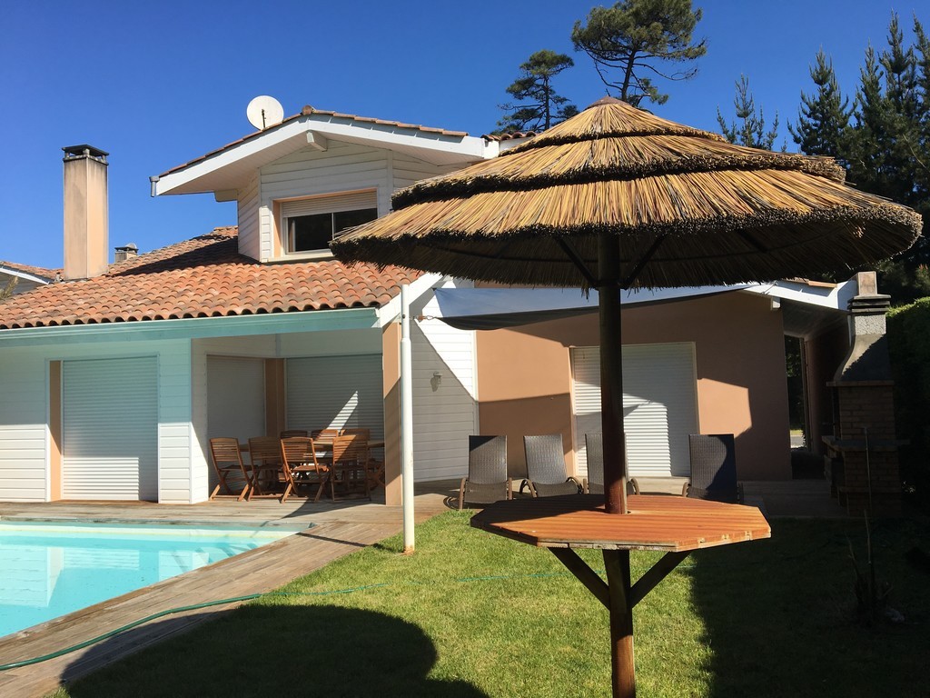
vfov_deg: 48.2
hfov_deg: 61.7
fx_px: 779
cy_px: 349
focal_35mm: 29
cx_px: 465
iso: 25
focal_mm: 4.15
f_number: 2.2
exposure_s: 1/1972
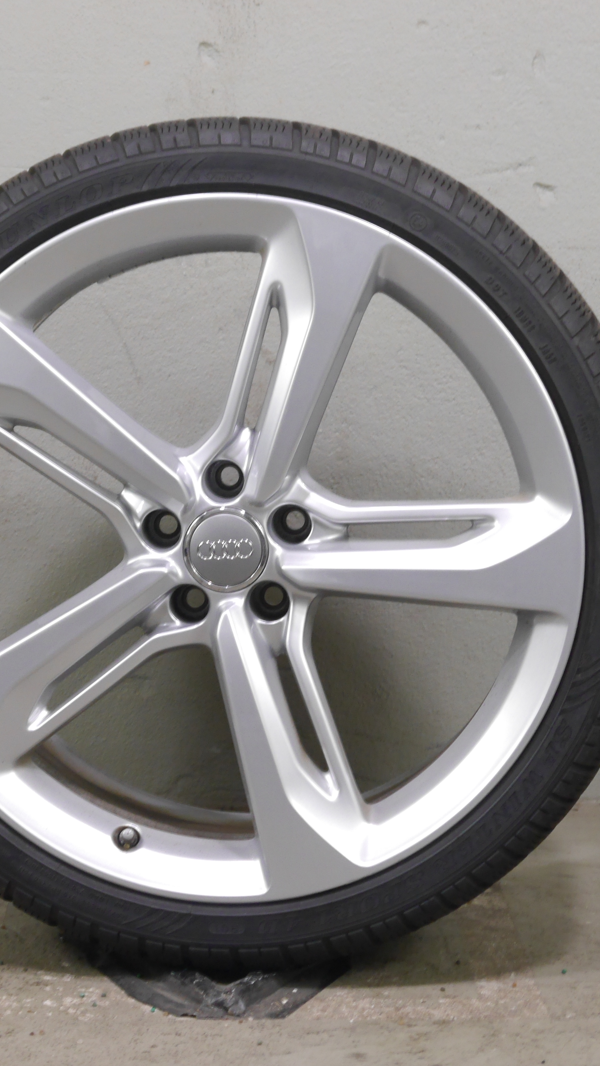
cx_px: 139
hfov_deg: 13.2
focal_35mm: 91
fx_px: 2574
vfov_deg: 23.4
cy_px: 531
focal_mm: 31
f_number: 5.6
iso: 800
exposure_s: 1/40
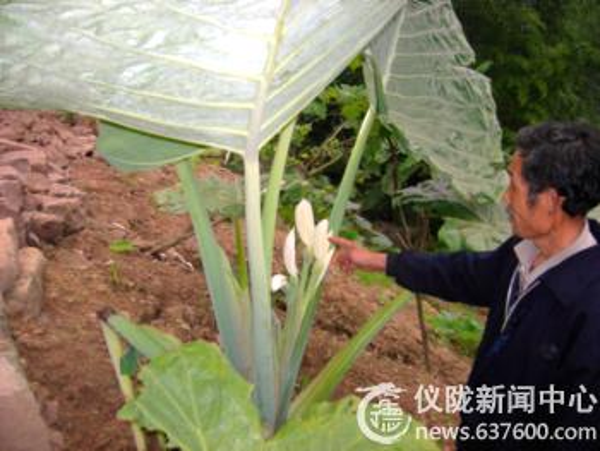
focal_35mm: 36
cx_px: 300
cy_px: 226
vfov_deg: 39.7
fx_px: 624
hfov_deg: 51.3
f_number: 2.7
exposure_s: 1/60.1
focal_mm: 7.5
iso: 64
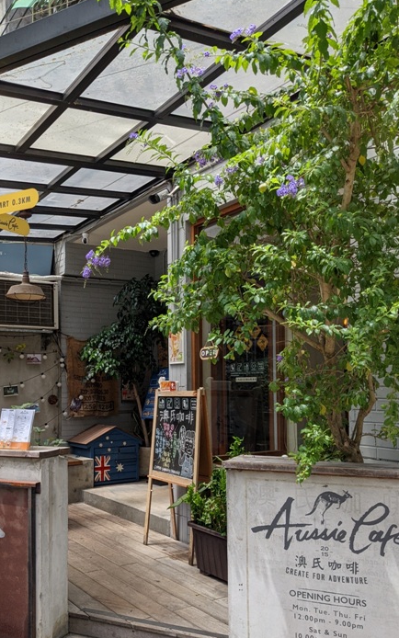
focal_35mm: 33
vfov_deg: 57.9
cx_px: 169
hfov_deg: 38.2
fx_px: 574
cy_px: 361
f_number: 1.73
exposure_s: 1/1672
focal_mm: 4.38
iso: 47
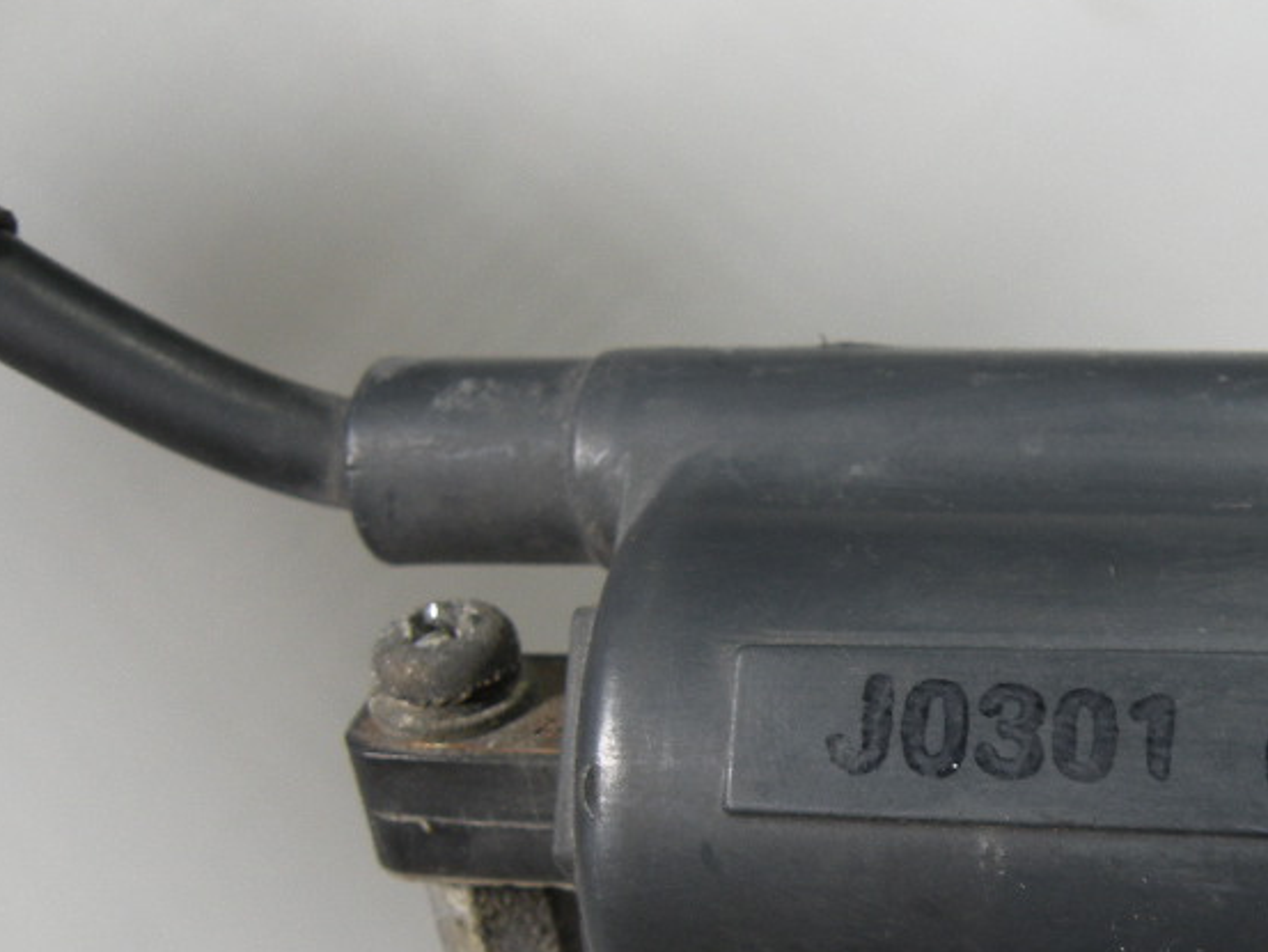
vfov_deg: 28.7
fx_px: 1832
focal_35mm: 50
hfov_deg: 36.0
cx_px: 1124
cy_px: 718
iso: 64
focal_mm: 4.7
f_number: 3.5
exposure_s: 1/85.5
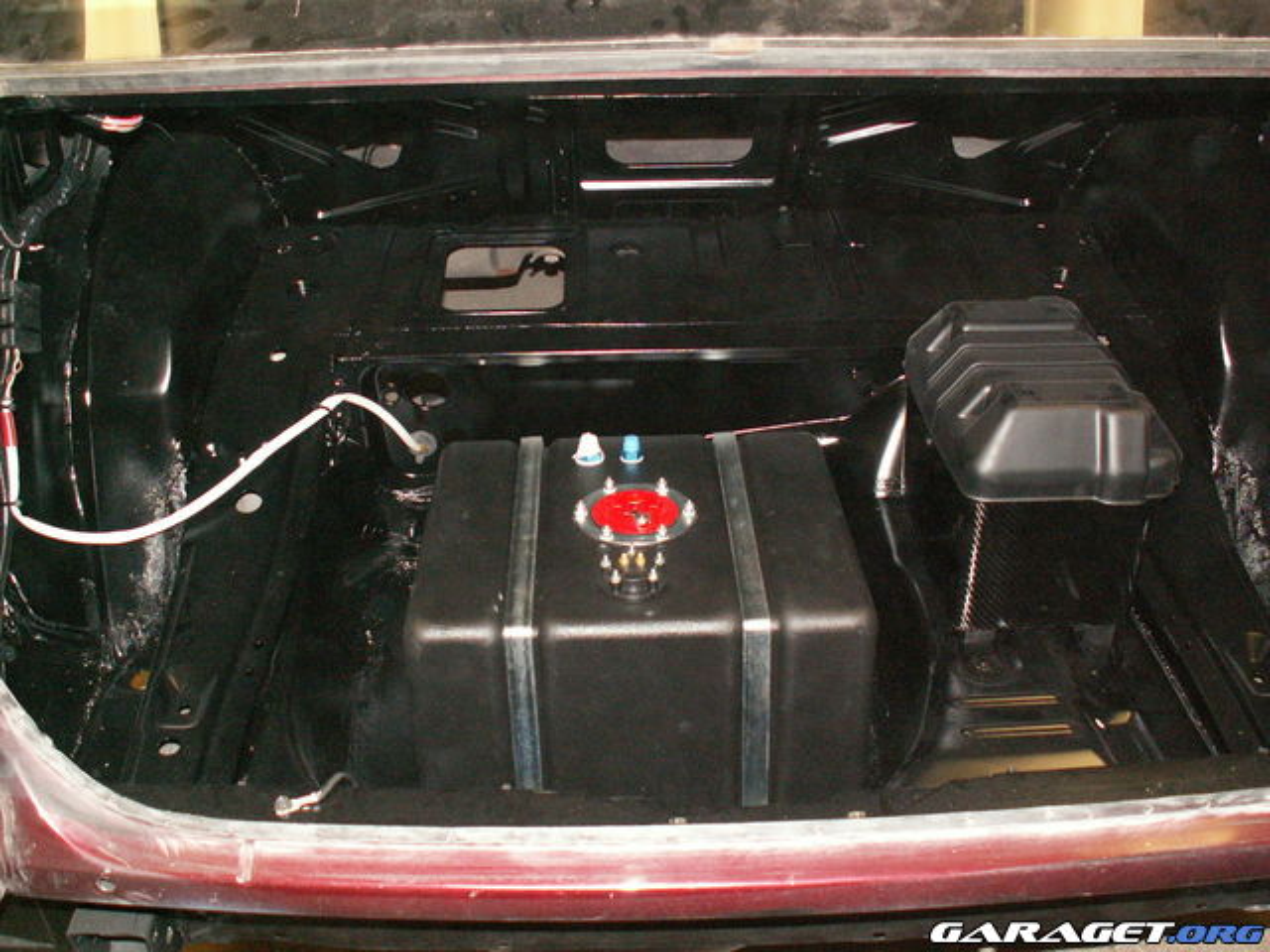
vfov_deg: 40.7
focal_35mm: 35
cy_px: 476
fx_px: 1284
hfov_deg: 52.6
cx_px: 635
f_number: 2.8
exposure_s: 1/40
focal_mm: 5.86
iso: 160
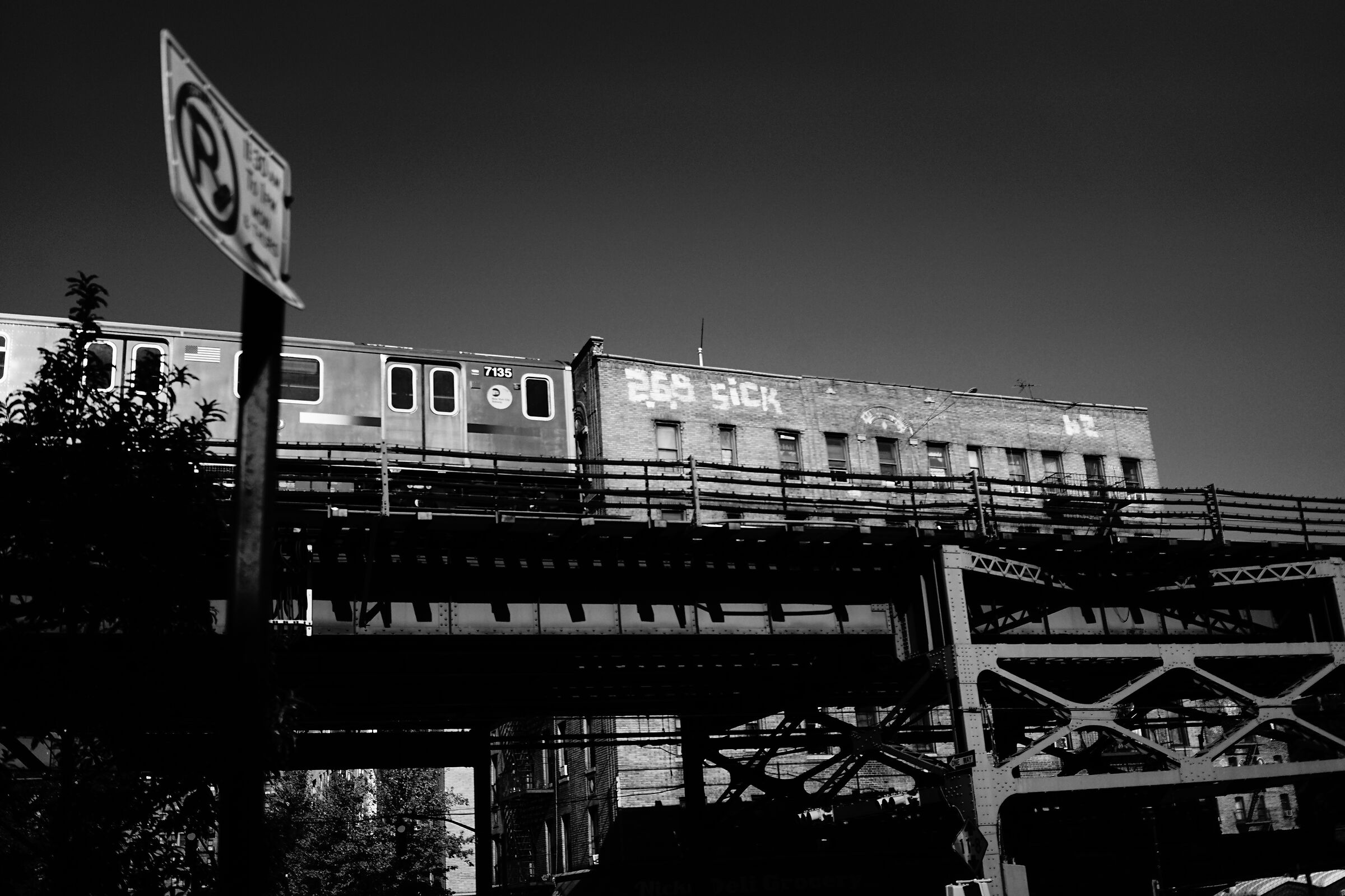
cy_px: 448
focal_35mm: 35
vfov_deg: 37.9
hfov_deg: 54.4
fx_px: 1308
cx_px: 672
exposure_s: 1/8000
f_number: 4
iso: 500
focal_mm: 35
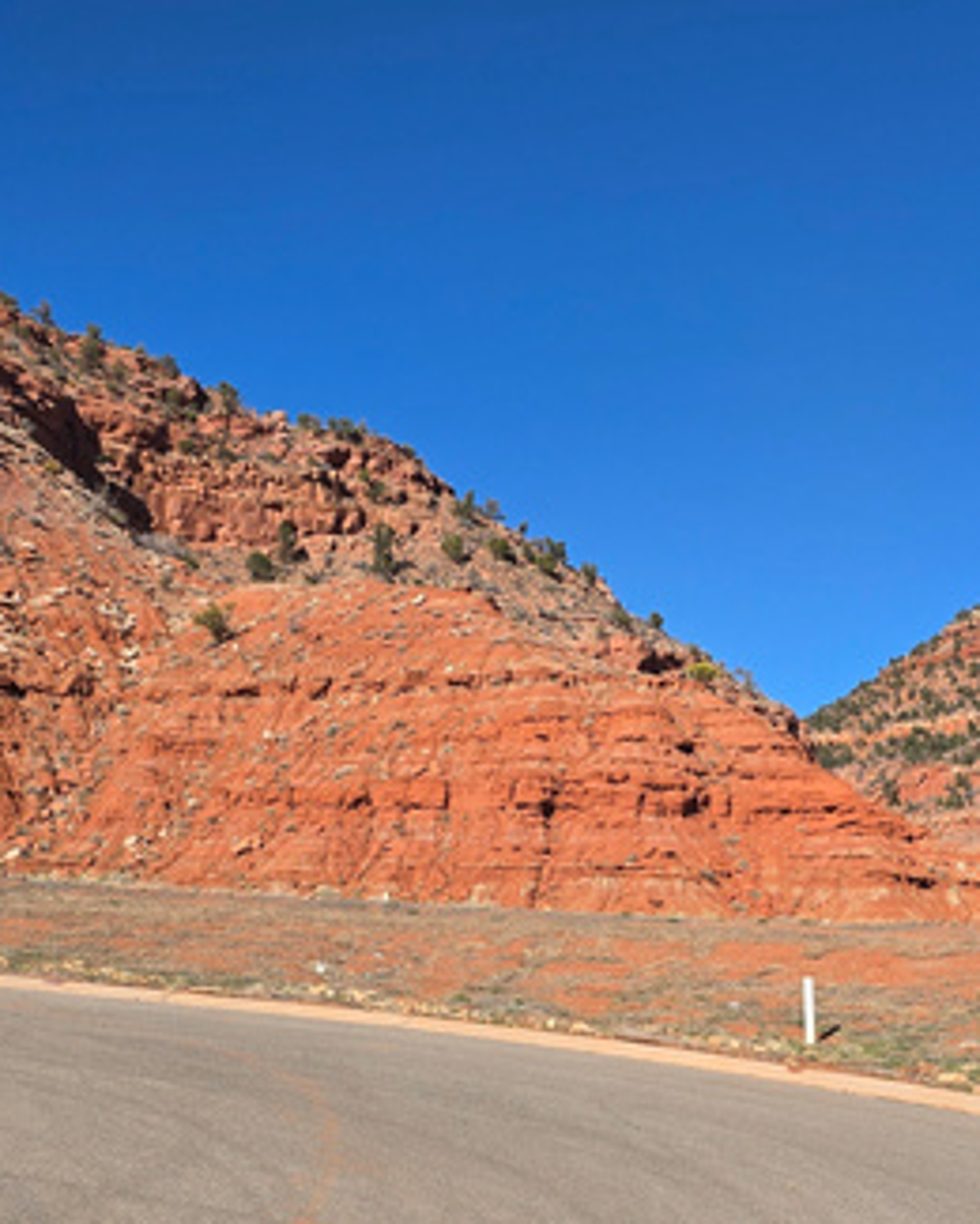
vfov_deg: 34.5
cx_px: 735
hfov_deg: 28.2
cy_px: 949
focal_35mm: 53
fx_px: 1922
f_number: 1.7
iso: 12
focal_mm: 6.3
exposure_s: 1/1202
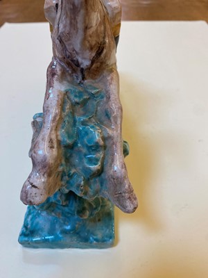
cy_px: 139
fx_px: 208
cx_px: 104
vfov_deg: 67.3
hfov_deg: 53.1
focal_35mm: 26
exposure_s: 1/100
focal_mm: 4.25
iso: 125
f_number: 1.8
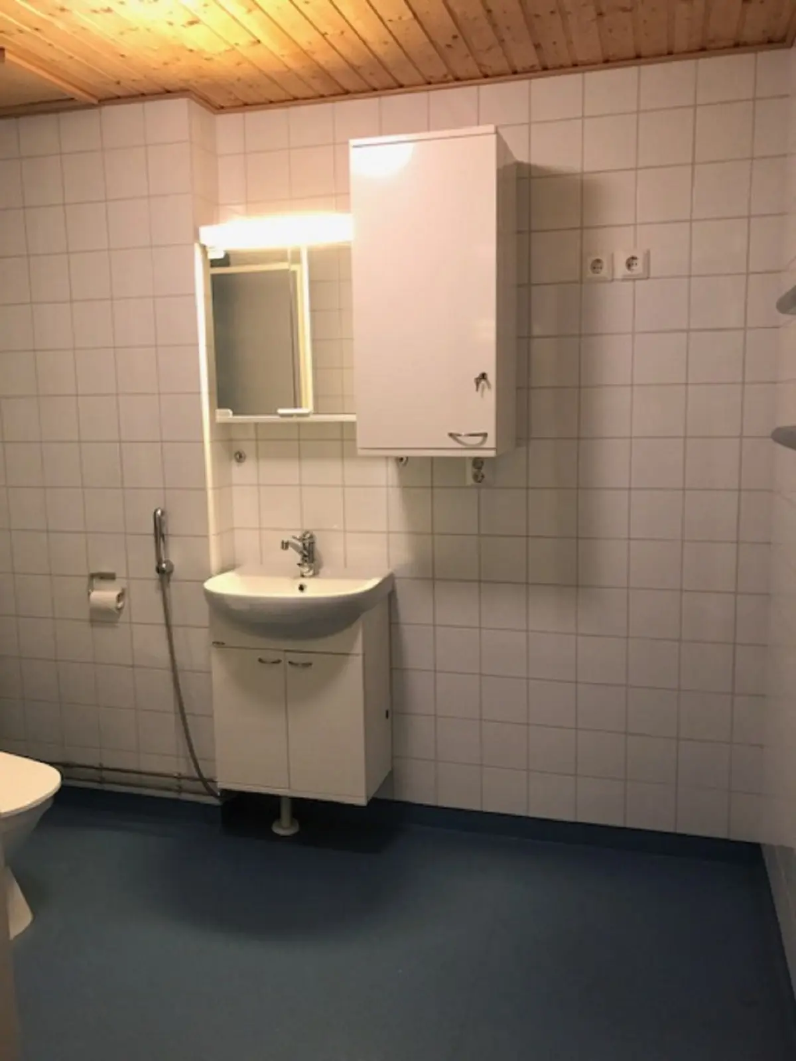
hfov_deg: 49.8
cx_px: 398
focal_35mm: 28
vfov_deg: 63.4
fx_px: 858
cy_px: 530
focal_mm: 3.99
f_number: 1.8
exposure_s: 1/33
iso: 125
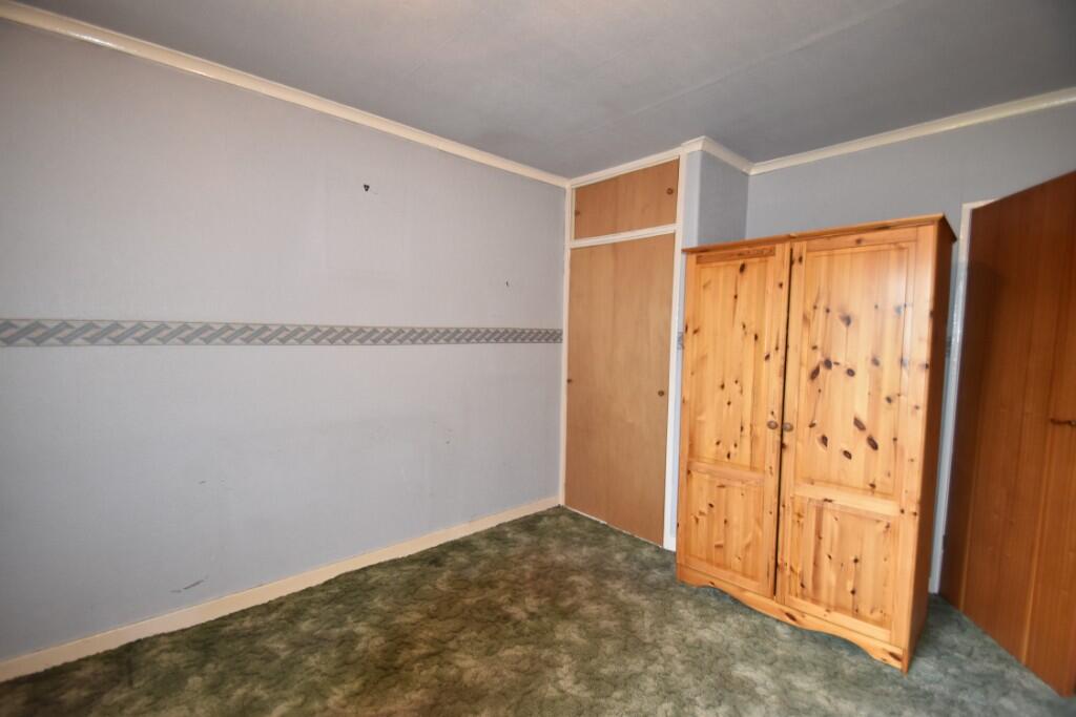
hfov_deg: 100.4
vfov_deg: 77.3
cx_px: 538
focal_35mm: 15
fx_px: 448
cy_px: 358
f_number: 4.5
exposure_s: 1/60
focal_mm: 10
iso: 720
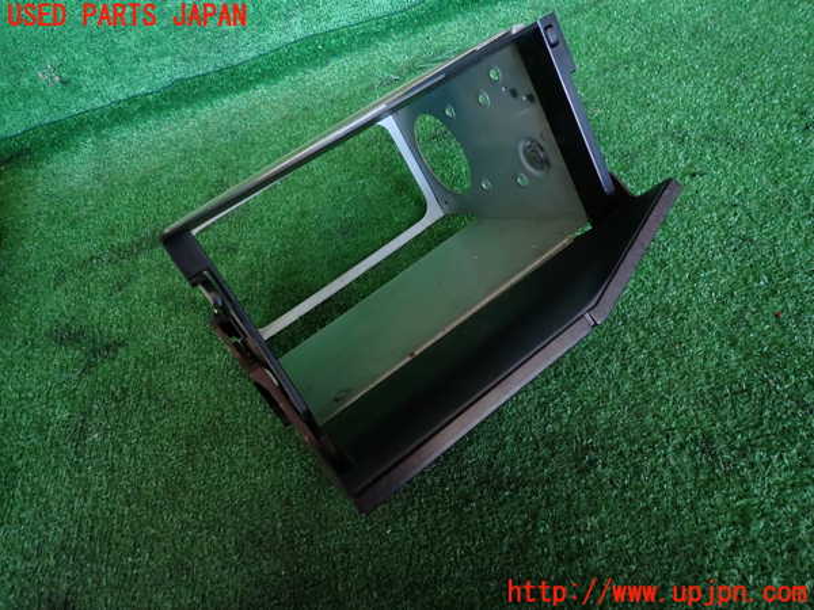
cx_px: 407
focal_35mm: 25
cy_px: 305
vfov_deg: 54.9
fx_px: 588
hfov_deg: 69.4
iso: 200
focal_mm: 4.5
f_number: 2
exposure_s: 1/40
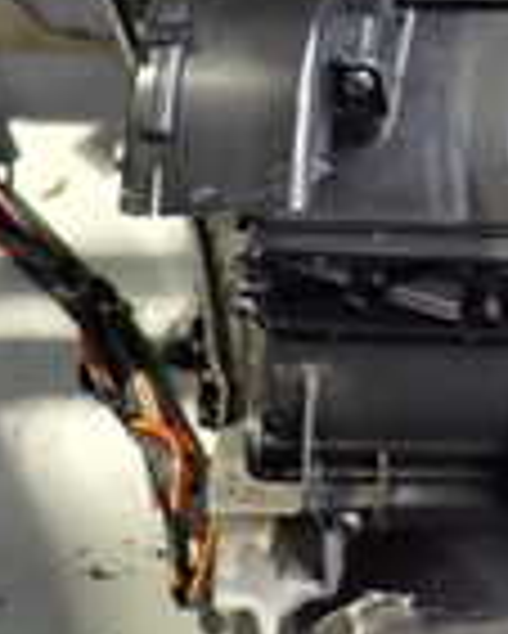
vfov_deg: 16.9
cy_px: -279
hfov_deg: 14.4
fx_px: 1952
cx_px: 607
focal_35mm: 104
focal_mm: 4.5
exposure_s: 1/30
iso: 500
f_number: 2
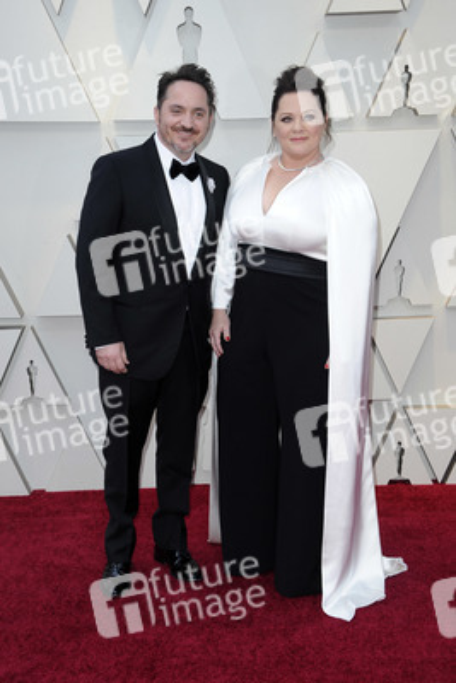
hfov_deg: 24.6
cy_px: 342
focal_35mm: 55
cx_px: 228
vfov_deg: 36.2
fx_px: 1044
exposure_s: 1/250
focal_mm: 55
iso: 800
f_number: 8
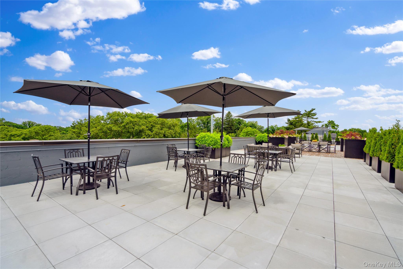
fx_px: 179
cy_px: 134
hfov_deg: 96.7
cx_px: 202
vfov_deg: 73.7
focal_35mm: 16
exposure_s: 1/500
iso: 160
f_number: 6.3
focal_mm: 16
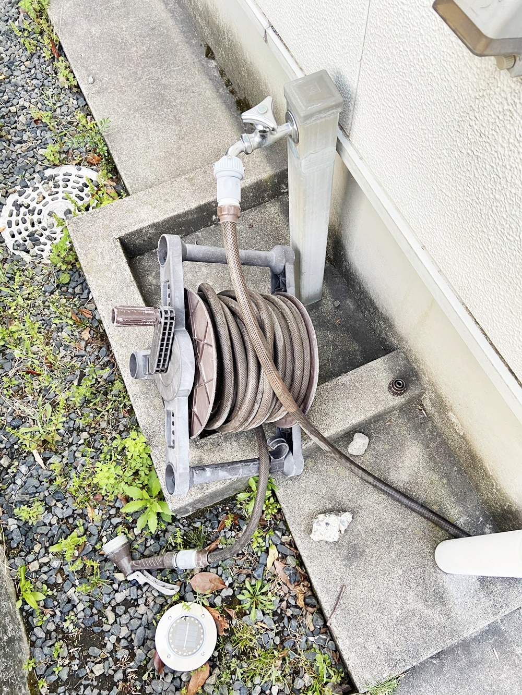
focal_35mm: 26
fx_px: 523
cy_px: 348
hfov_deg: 53.1
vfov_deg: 67.3
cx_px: 261
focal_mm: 4.25
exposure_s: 1/69
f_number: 1.8
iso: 125
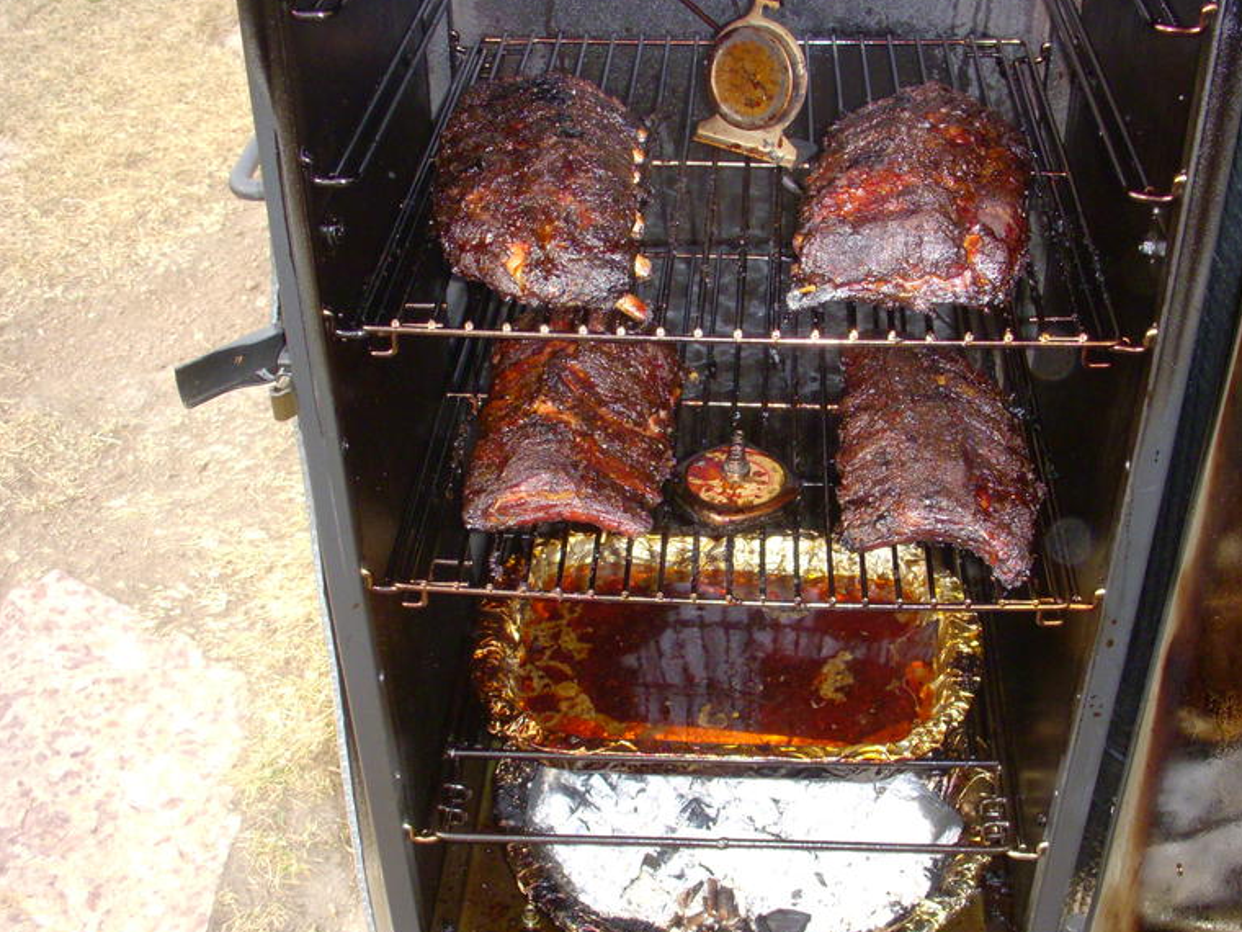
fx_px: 1615
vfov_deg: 32.1
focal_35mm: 45
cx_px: 732
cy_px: 527
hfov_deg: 41.9
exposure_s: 1/60
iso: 200
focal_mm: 6.3
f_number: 3.3
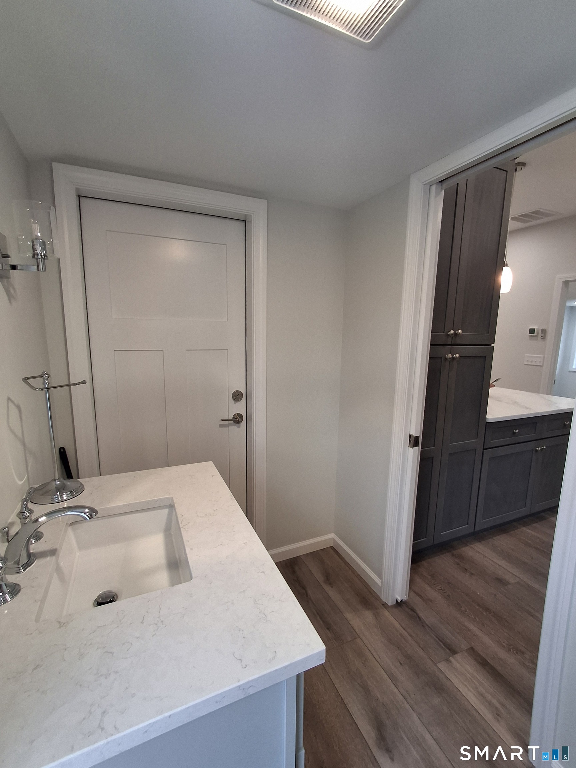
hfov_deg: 78.1
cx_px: 288
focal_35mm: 16
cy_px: 384
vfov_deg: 94.5
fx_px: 355
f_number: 2.2
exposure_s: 1/40
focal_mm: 1.64
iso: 50
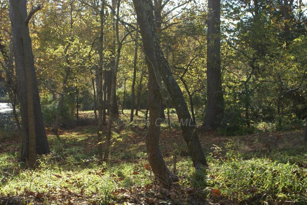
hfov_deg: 28.2
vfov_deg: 19.0
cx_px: 158
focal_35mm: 72
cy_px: 122
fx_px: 612
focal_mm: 35
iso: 100
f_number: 6.3
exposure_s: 1/125
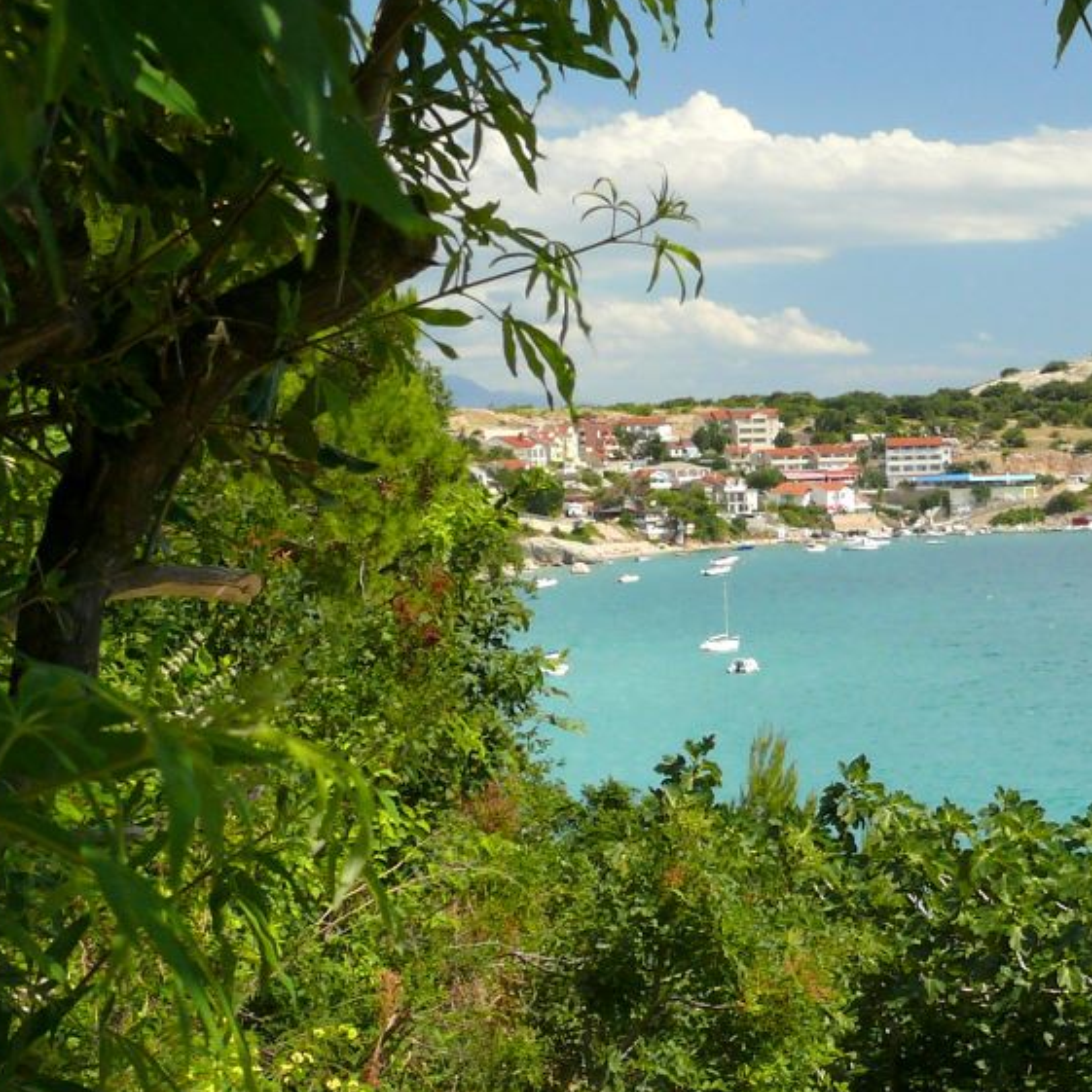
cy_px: 870
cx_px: 1438
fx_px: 3212
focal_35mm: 90
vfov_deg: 19.1
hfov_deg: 18.0
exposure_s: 1/200
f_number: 4.5
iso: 100
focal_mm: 7.4
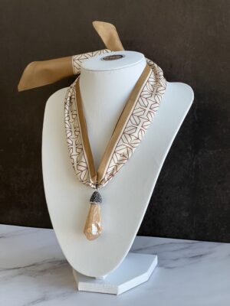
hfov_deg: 19.1
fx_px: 682
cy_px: 153
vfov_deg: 25.3
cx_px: 115
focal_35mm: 77
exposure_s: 1/99
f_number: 2.8
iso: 160
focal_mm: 9
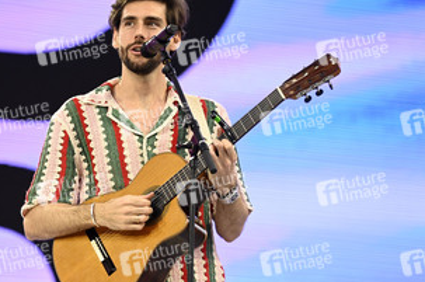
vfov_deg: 4.6
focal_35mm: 298
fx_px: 3512
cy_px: 154
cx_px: 175
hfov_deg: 6.9
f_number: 3.5
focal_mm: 200
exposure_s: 1/2000
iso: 2000
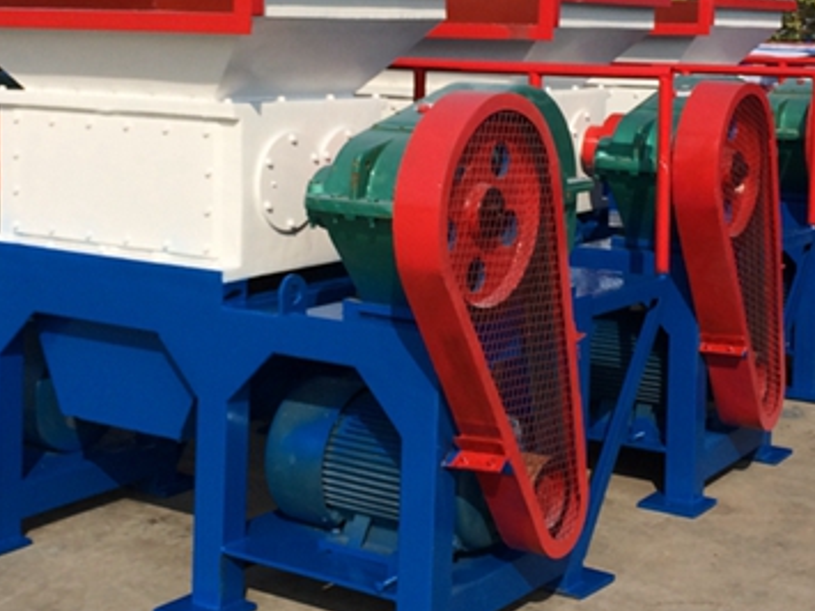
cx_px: 411
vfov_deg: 29.5
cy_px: 230
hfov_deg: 38.9
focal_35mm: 49
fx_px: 1153
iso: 32
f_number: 2.2
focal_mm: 4.15
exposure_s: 1/2740
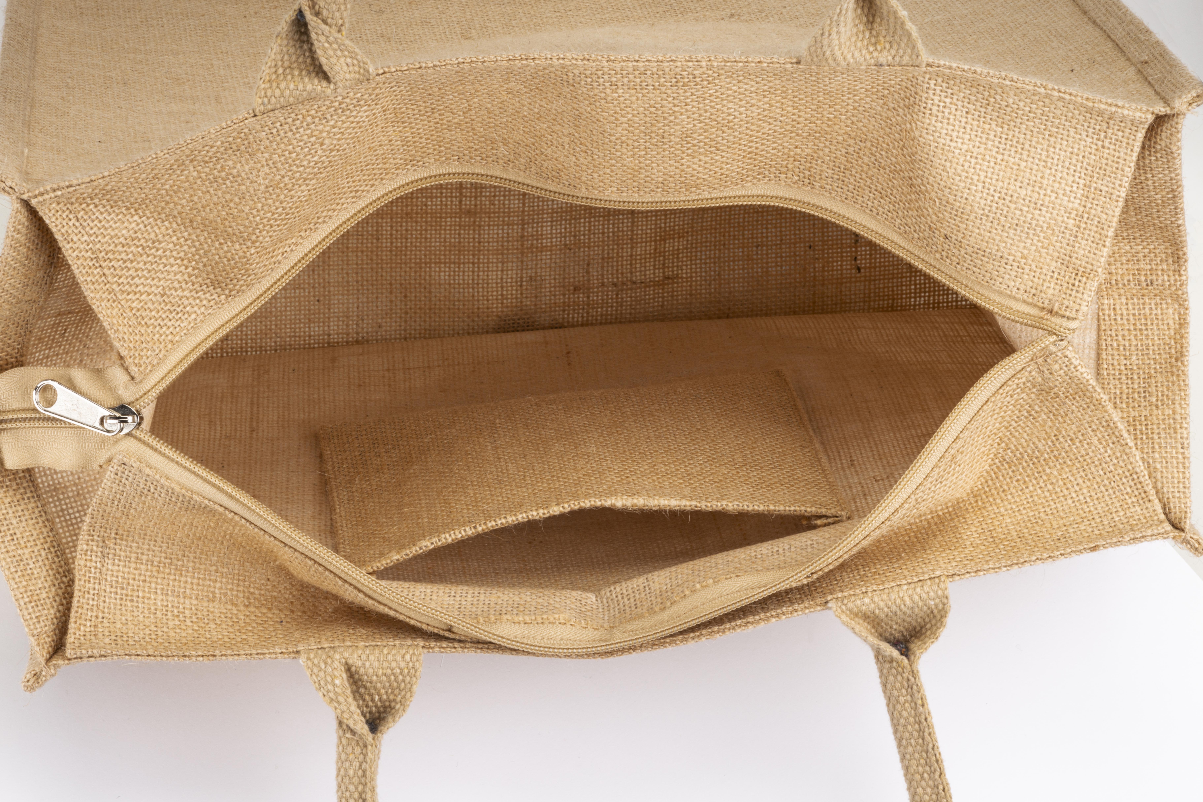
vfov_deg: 12.9
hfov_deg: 19.3
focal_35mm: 106
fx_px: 3542
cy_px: 400
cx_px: 596
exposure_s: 1/160
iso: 125
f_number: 32
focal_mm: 105
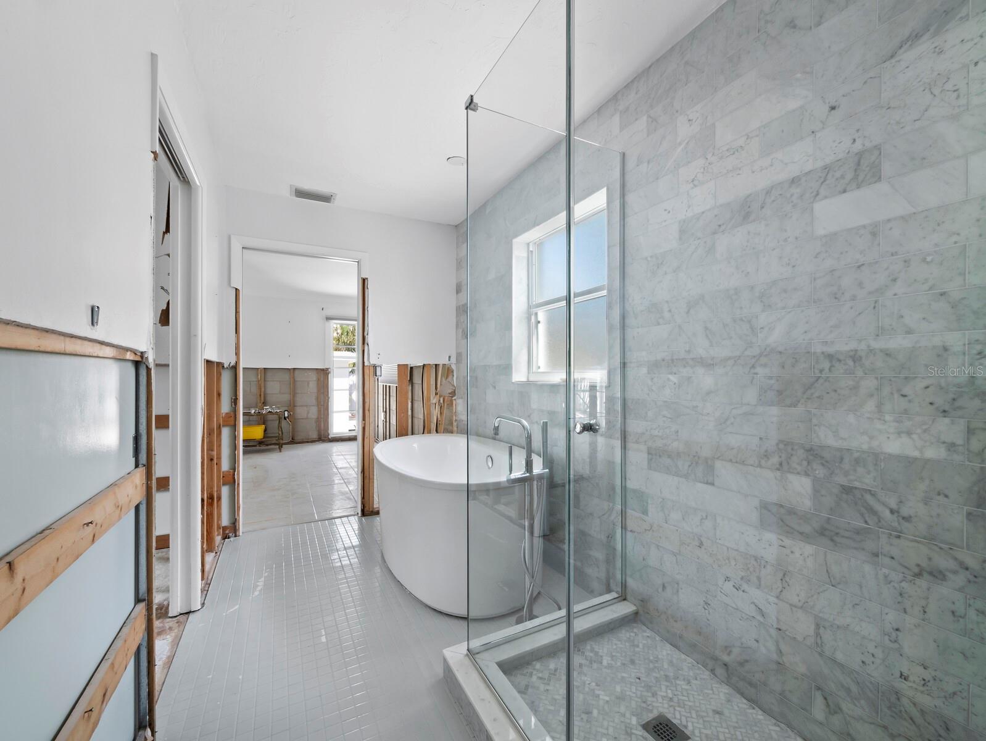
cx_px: 493
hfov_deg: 102.0
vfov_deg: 85.7
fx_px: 399
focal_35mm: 14
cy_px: 370
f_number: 11
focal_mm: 7
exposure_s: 1/6
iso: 400
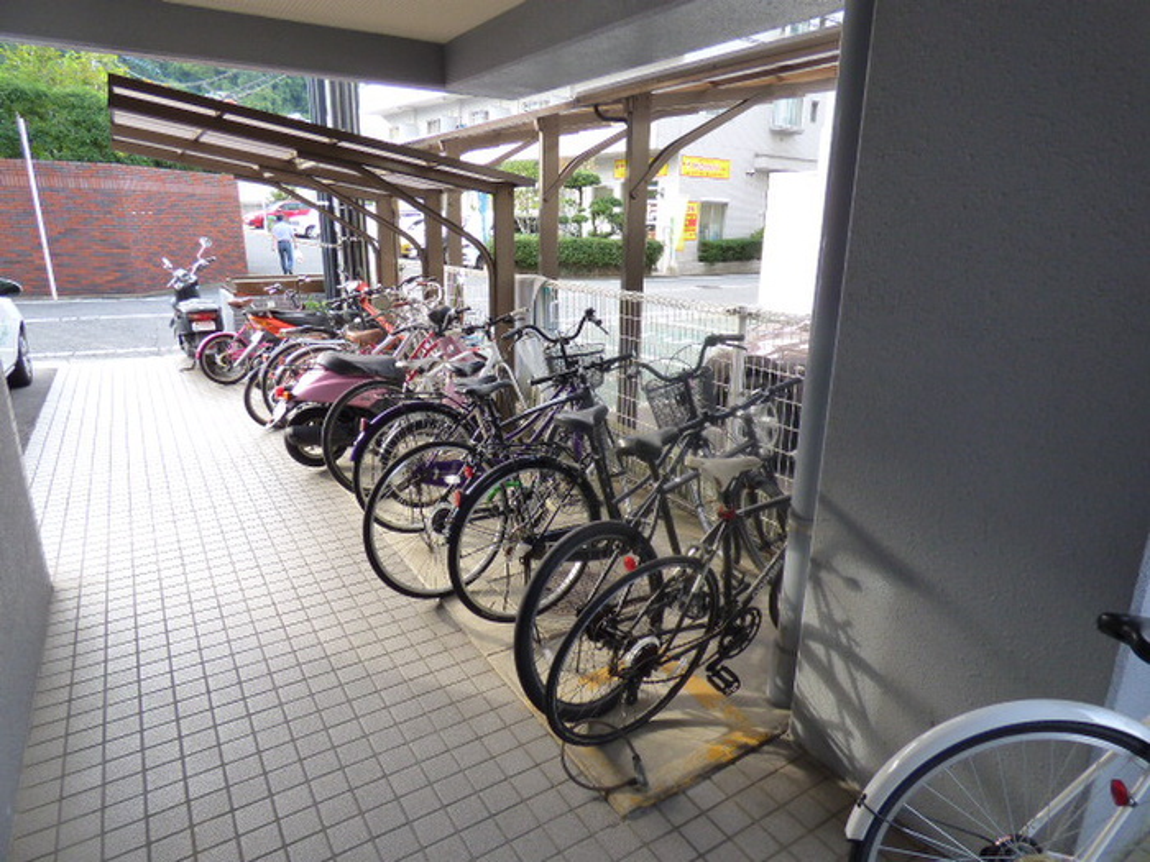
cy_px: 431
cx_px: 575
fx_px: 664
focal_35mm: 20
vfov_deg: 66.0
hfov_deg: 81.7
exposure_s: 1/60
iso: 160
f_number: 2.8
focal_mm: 3.58
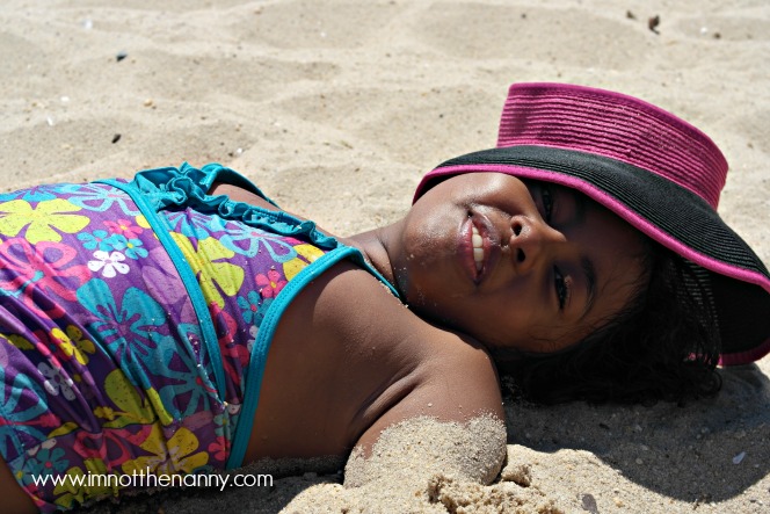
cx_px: 385
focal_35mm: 58
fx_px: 1241
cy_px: 257
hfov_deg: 34.5
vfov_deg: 23.4
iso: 100
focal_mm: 38
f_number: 8
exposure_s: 1/320
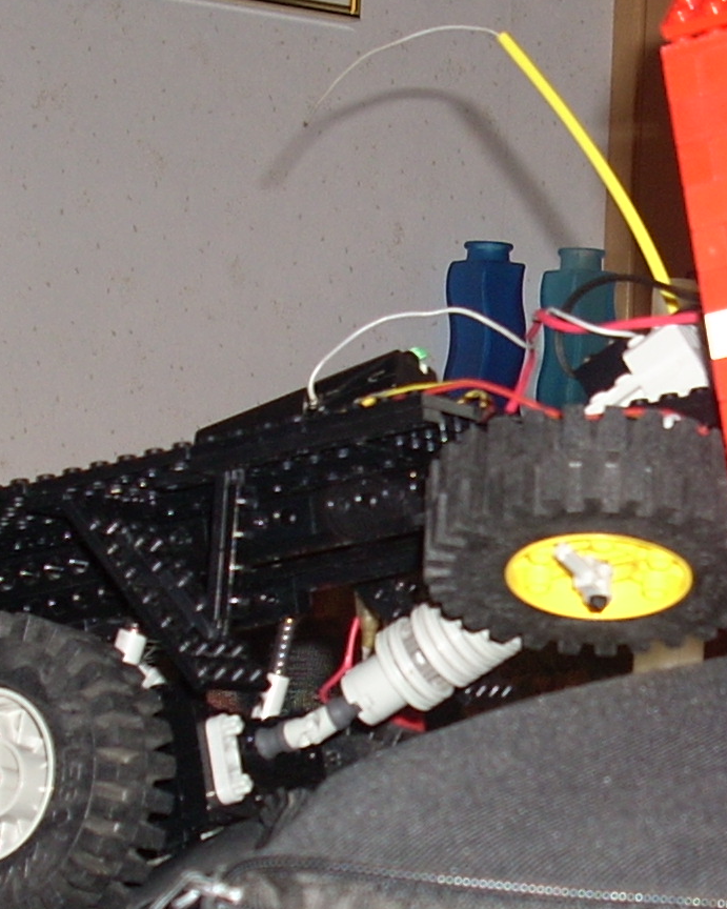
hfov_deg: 14.3
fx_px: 2878
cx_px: 583
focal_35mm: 107
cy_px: 551
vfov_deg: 17.9
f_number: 2.8
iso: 64
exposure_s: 1/60
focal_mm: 6.2
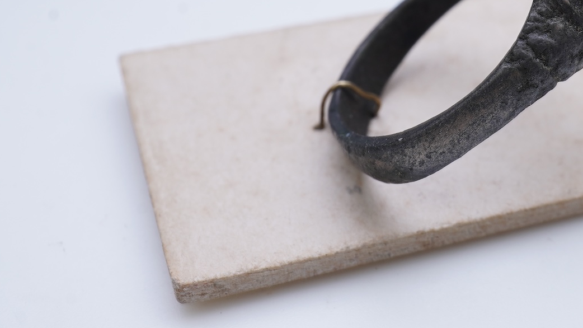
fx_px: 1376
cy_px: 65
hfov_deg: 23.2
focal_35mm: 89
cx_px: 543
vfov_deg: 13.5
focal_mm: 30
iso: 200
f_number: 20
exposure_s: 1/20
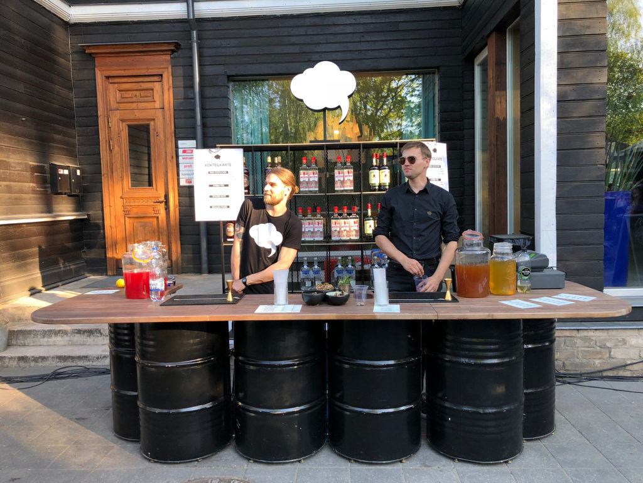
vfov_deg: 49.7
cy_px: 242
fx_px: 520
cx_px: 322
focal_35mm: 28
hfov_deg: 63.4
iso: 40
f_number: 1.8
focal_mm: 4
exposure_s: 1/100
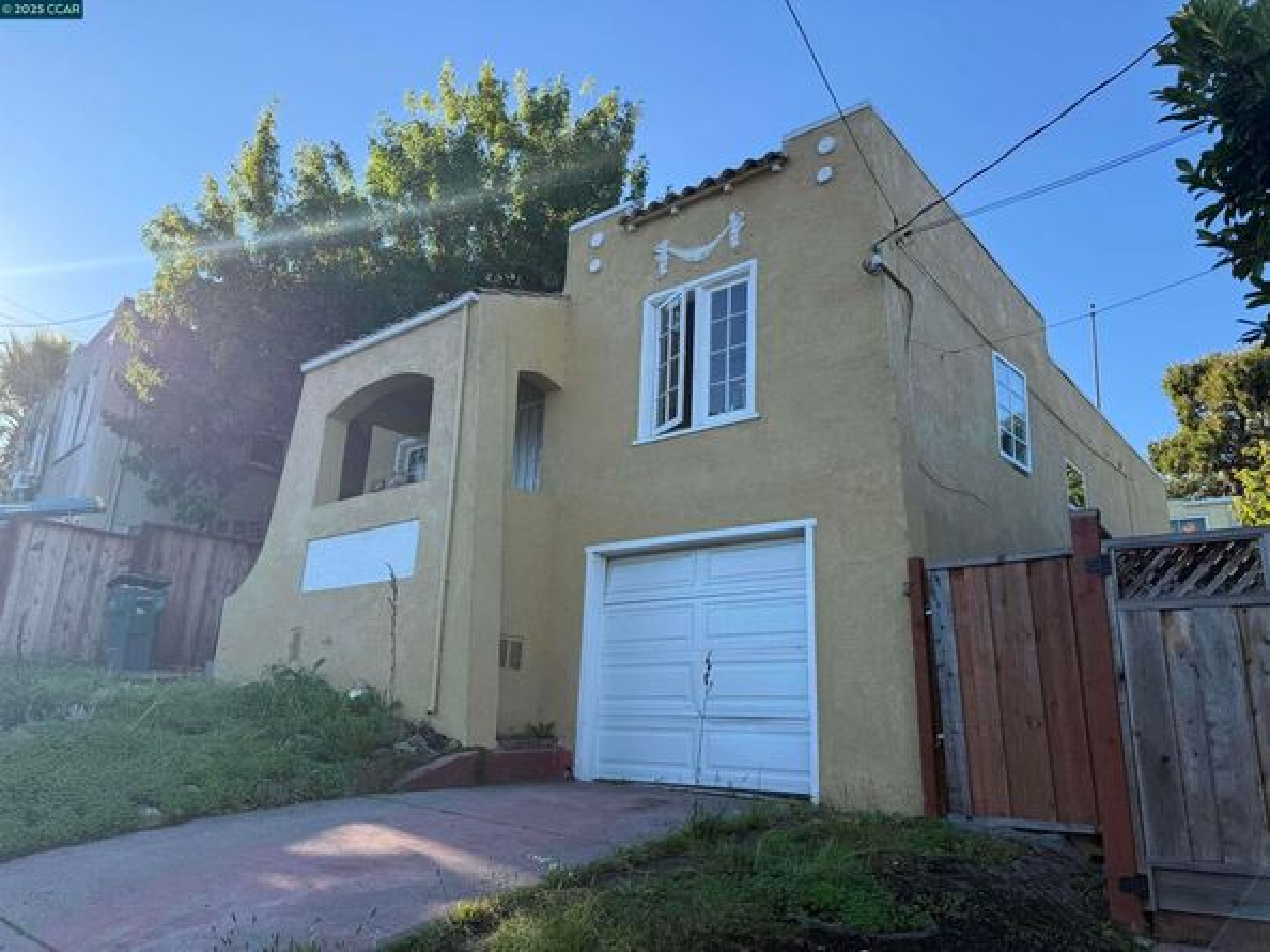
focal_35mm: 24
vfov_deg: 56.8
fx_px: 880
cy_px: 476
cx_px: 635
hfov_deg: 71.6
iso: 80
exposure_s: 1/1211
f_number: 1.78
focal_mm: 6.76
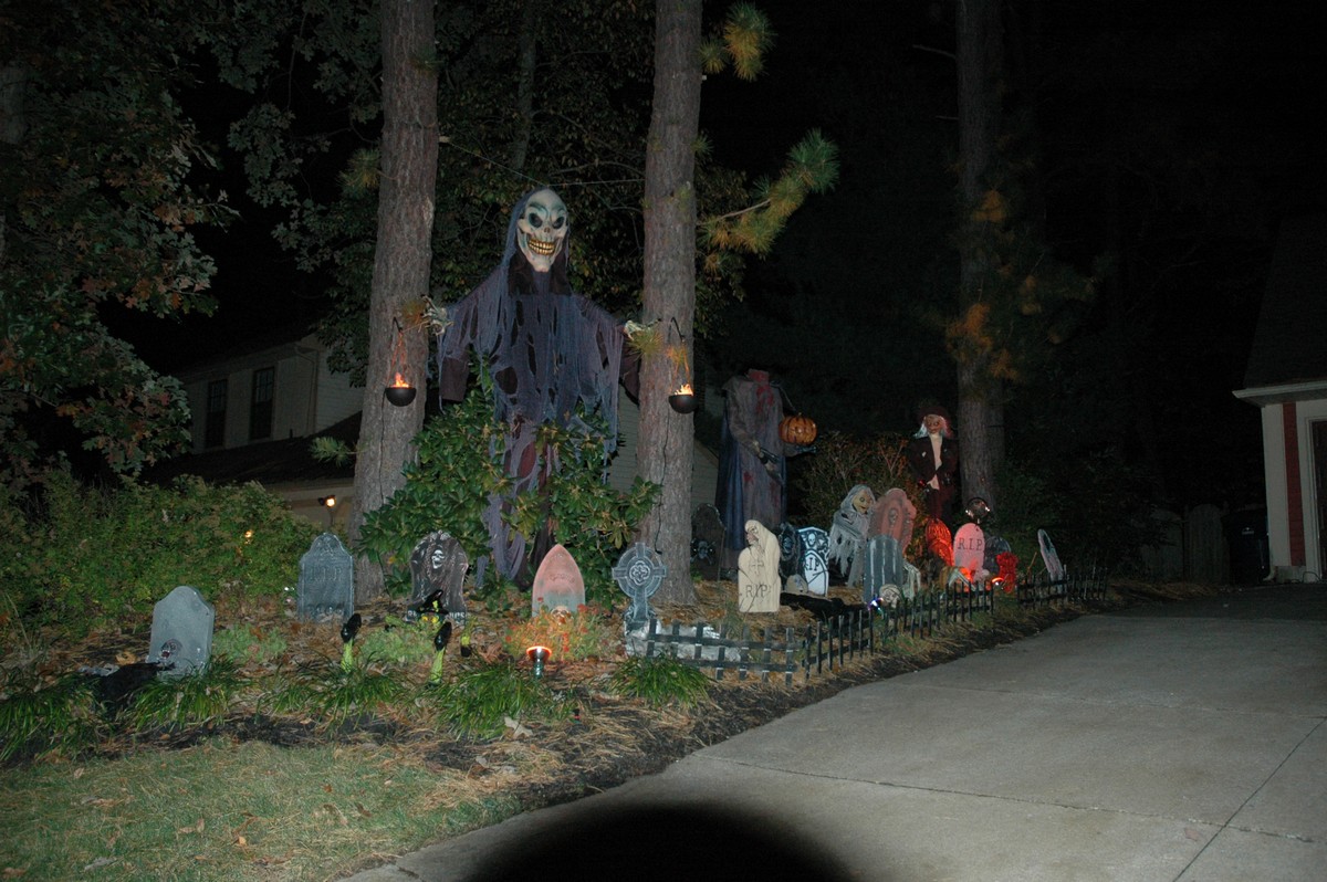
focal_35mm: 27
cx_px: 664
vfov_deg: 47.9
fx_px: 994
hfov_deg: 67.4
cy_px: 441
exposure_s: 1/60
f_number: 4
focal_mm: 18
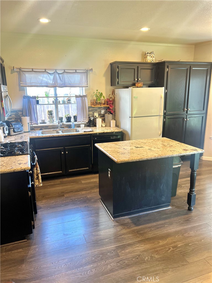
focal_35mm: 26
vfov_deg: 67.3
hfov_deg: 53.1
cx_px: 106
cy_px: 142
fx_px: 212
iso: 100
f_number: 1.5
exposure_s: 1/60
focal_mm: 5.7
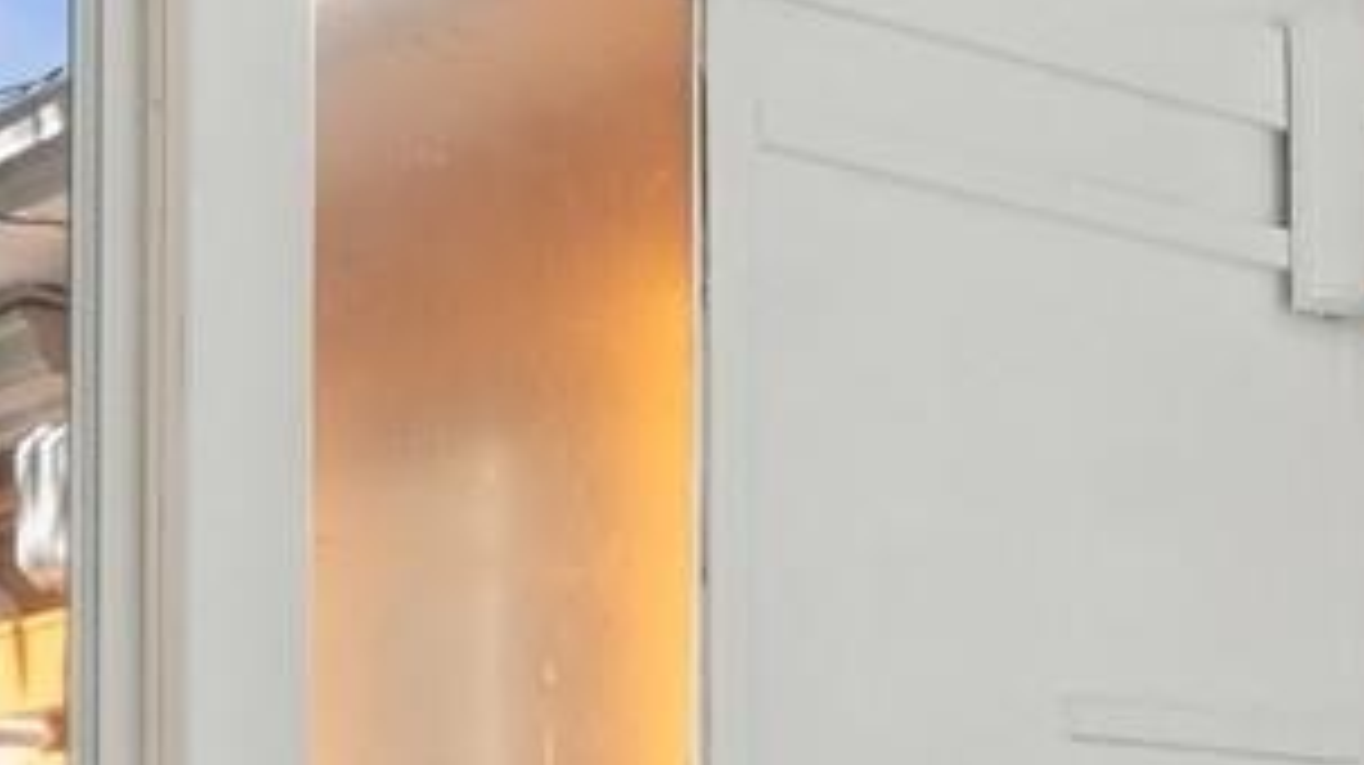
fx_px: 3000
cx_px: 1143
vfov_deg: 14.2
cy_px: 878
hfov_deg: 25.1
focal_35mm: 83
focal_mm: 10
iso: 200
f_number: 8
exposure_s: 1/60
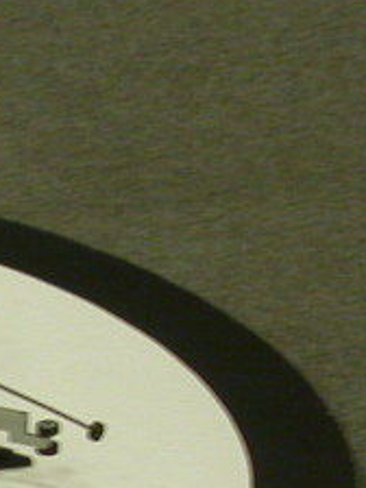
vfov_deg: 3.9
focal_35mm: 507
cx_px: -484
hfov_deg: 2.9
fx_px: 7147
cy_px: 582
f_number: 4.2
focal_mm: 23.1
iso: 100
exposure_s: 1/11.3
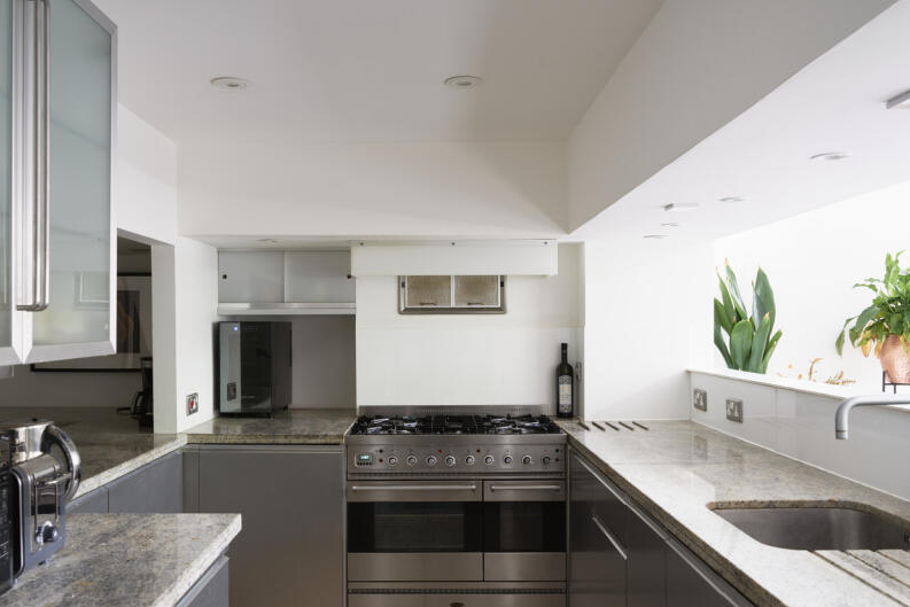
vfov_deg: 42.2
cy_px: 346
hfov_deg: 60.2
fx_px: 784
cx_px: 421
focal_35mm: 31
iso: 100
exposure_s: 1.6
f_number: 7.1
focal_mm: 24
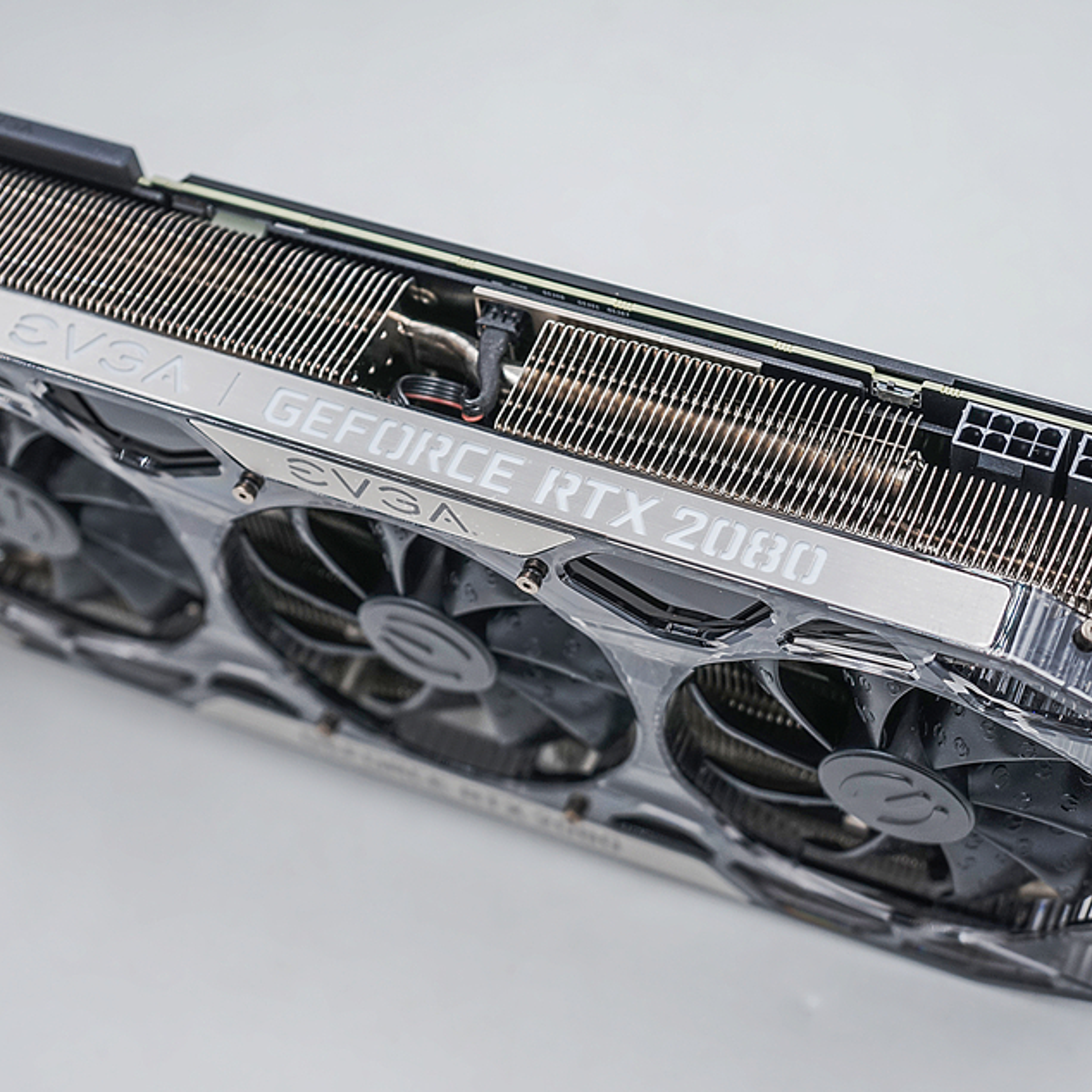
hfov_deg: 27.3
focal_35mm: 63
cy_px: 554
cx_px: 481
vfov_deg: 27.3
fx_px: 2248
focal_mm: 48
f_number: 4.5
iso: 200
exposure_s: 1/250
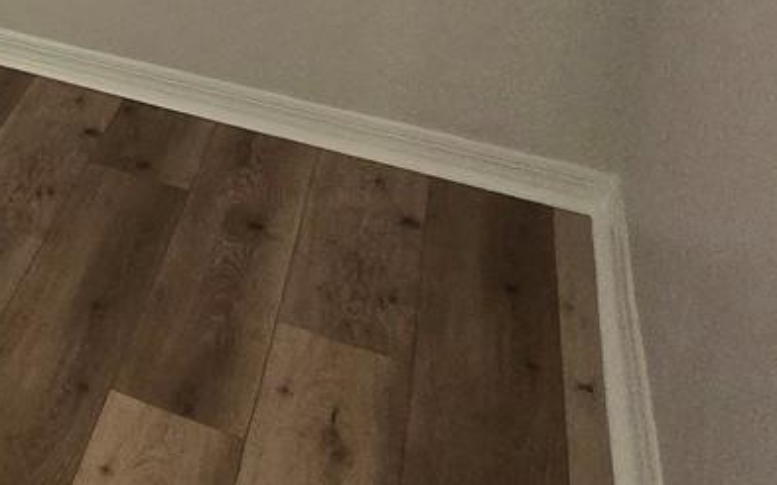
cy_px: -302
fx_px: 1186
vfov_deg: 19.3
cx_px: -527
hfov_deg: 23.8
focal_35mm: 56
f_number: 2.2
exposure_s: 1/60
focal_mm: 2.2
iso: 320
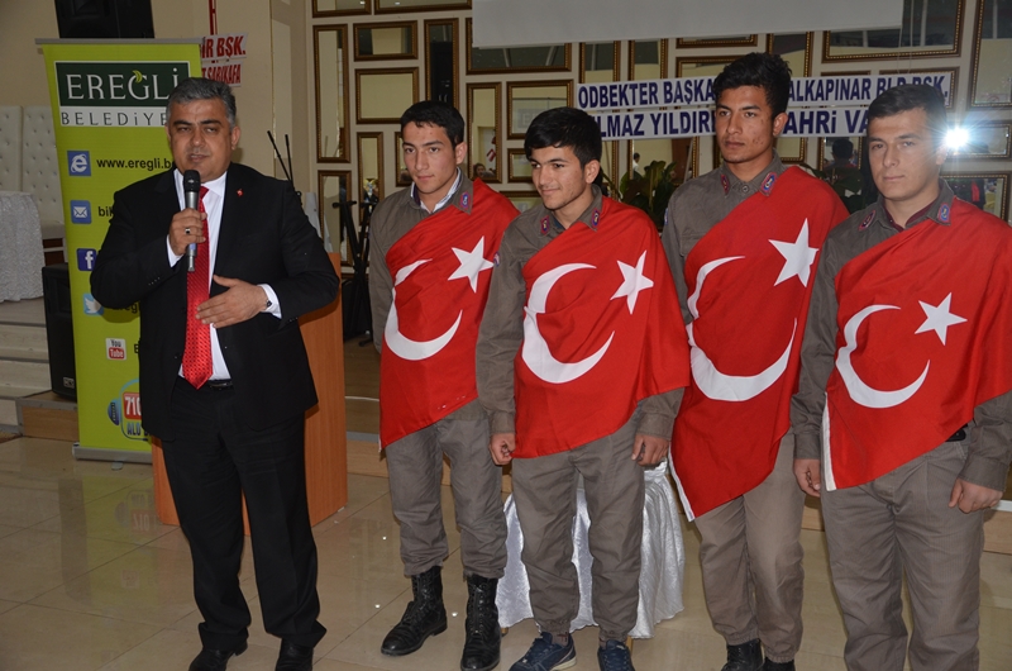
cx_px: 506
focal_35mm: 38
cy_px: 336
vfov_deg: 35.3
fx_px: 1052
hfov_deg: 51.4
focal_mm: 25
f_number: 4
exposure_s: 1/60
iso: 400
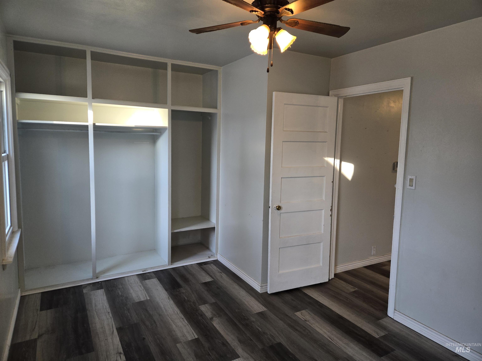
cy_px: 180
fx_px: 320
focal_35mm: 23
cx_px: 241
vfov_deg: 58.9
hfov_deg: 73.9
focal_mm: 5.4
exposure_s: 1/60
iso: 64
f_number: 1.8
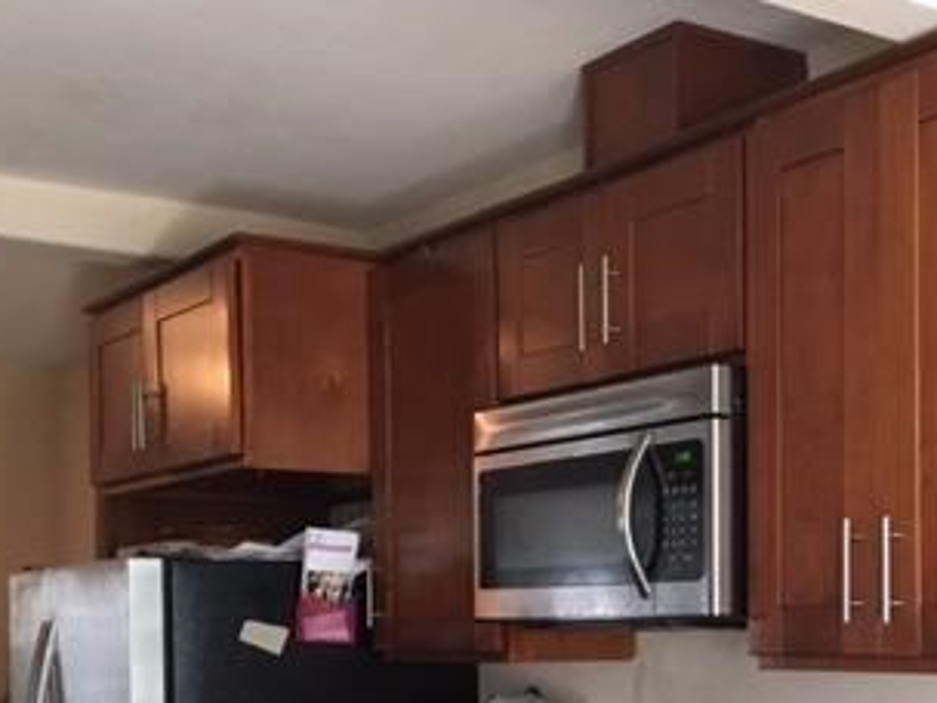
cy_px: 617
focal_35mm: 61
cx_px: 746
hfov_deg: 30.9
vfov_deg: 23.5
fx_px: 1651
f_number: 2.2
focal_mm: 4.15
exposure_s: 1/30
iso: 125
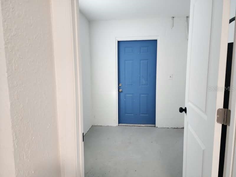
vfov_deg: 58.9
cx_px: 118
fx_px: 157
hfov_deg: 73.9
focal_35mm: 23
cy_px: 88
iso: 400
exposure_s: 1/120
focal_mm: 6.4
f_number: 1.8
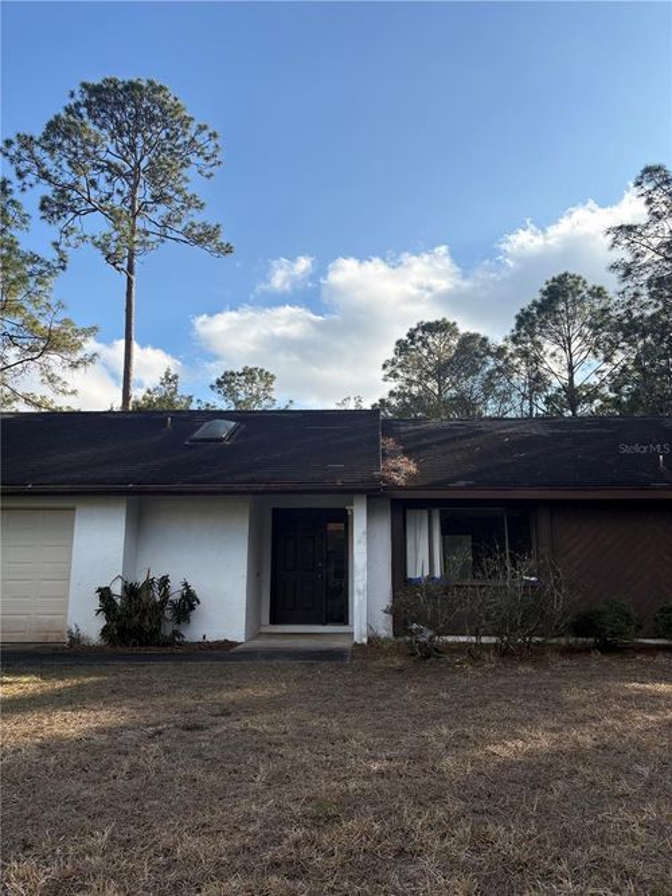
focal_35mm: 26
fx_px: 673
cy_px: 448
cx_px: 336
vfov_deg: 67.3
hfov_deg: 53.0
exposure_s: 1/2747
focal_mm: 5.96
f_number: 1.6
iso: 50
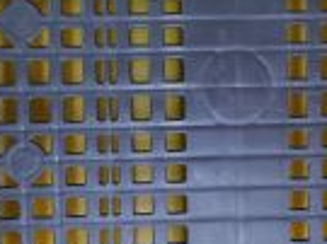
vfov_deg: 19.1
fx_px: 727
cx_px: 216
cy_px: 101
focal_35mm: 77
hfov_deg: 25.2
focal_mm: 5.58
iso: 800
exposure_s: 1/20
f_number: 1.8
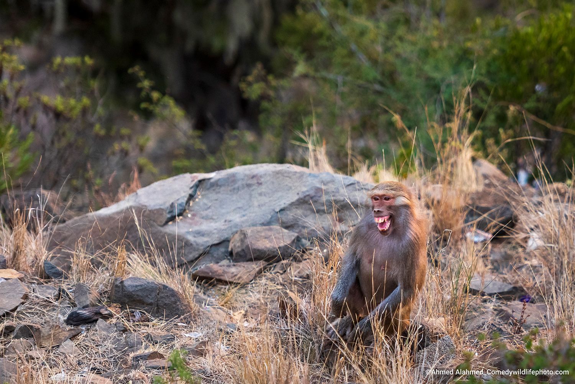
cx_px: 288
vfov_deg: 8.9
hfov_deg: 13.2
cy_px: 192
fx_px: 2476
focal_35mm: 155
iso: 1100
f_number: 2.8
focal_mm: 155
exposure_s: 1/640
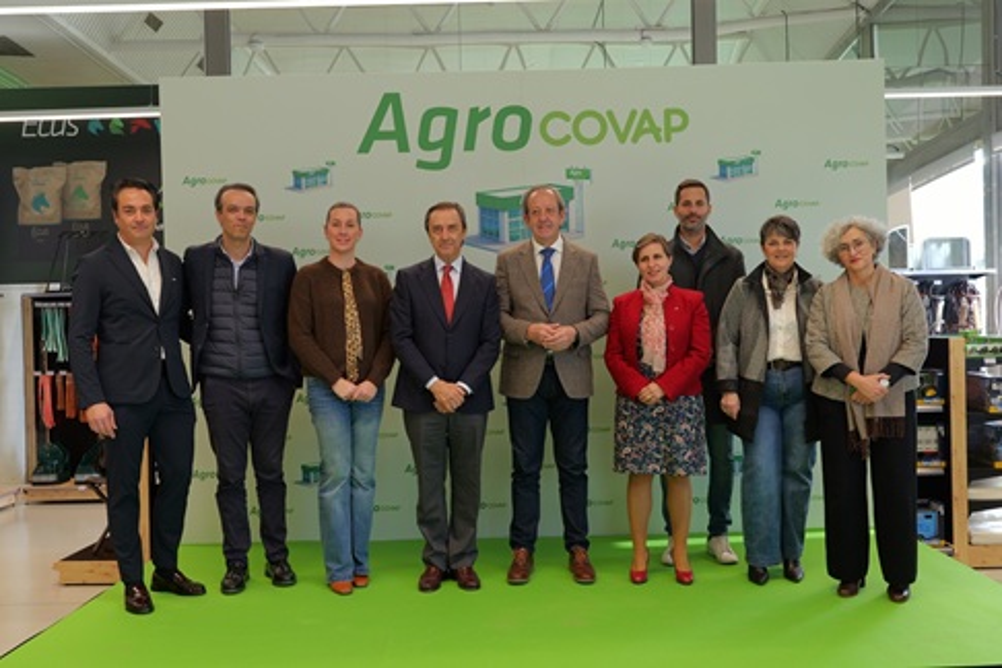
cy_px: 334
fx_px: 863
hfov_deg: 60.3
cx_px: 501
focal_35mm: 31
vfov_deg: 42.3
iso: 640
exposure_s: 1/125
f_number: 6.3
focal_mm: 30
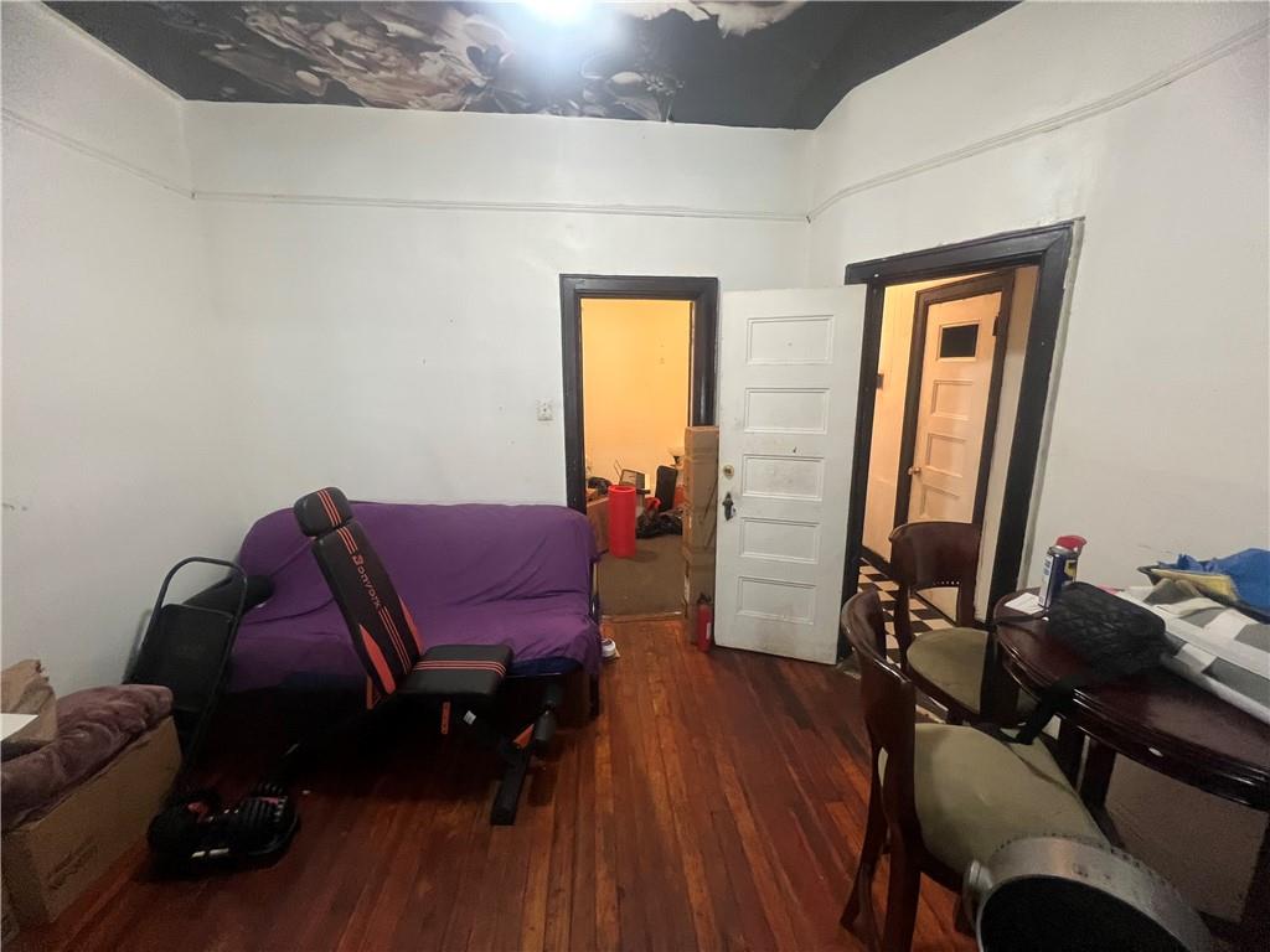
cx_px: 635
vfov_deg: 89.9
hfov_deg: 106.2
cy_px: 476
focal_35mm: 13
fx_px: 477
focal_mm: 1.57
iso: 400
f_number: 1.8
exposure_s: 1/60
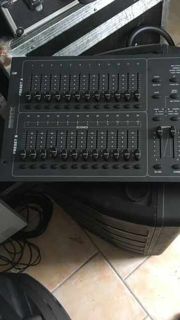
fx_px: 272
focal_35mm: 32
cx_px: 120
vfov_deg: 61.0
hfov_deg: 36.3
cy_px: 159
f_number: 2.2
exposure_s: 1/25
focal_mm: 4.15
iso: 200
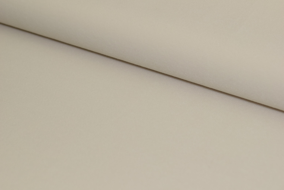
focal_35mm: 82
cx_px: 142
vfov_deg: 16.6
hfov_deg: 24.6
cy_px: 95
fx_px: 651
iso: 400
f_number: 10
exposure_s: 1/200
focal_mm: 55
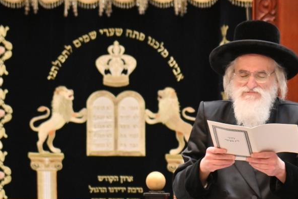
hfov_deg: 6.6
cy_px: 127
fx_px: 2589
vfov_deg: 4.4
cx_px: 234
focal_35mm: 313
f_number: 4
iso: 800
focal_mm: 120
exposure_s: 1/200
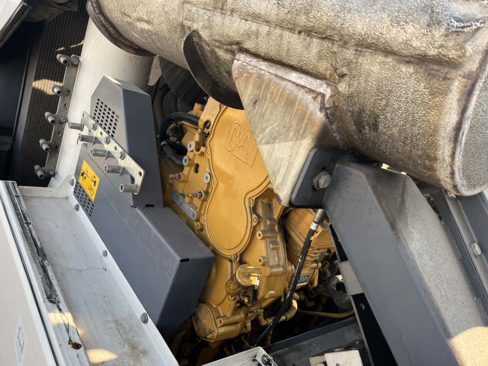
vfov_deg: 53.1
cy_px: 183
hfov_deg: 67.3
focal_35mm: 26
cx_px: 244
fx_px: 367
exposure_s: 1/539
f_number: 1.5
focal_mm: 5.7
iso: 50
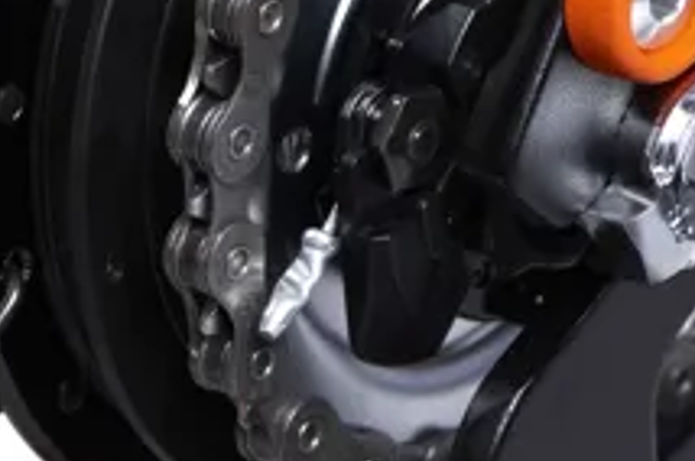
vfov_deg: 3.5
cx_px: -104
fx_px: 7576
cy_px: -93
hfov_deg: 5.2
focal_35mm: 393
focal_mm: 105
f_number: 11
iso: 100
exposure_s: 1/160
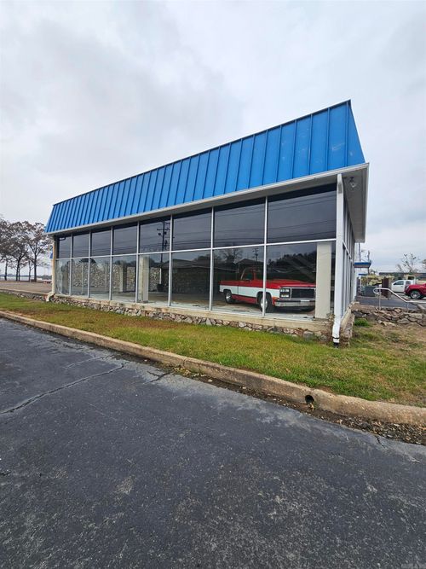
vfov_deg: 106.2
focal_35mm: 13
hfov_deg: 89.9
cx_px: 213
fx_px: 213
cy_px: 284
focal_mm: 2.2
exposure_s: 1/730
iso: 64
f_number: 2.2
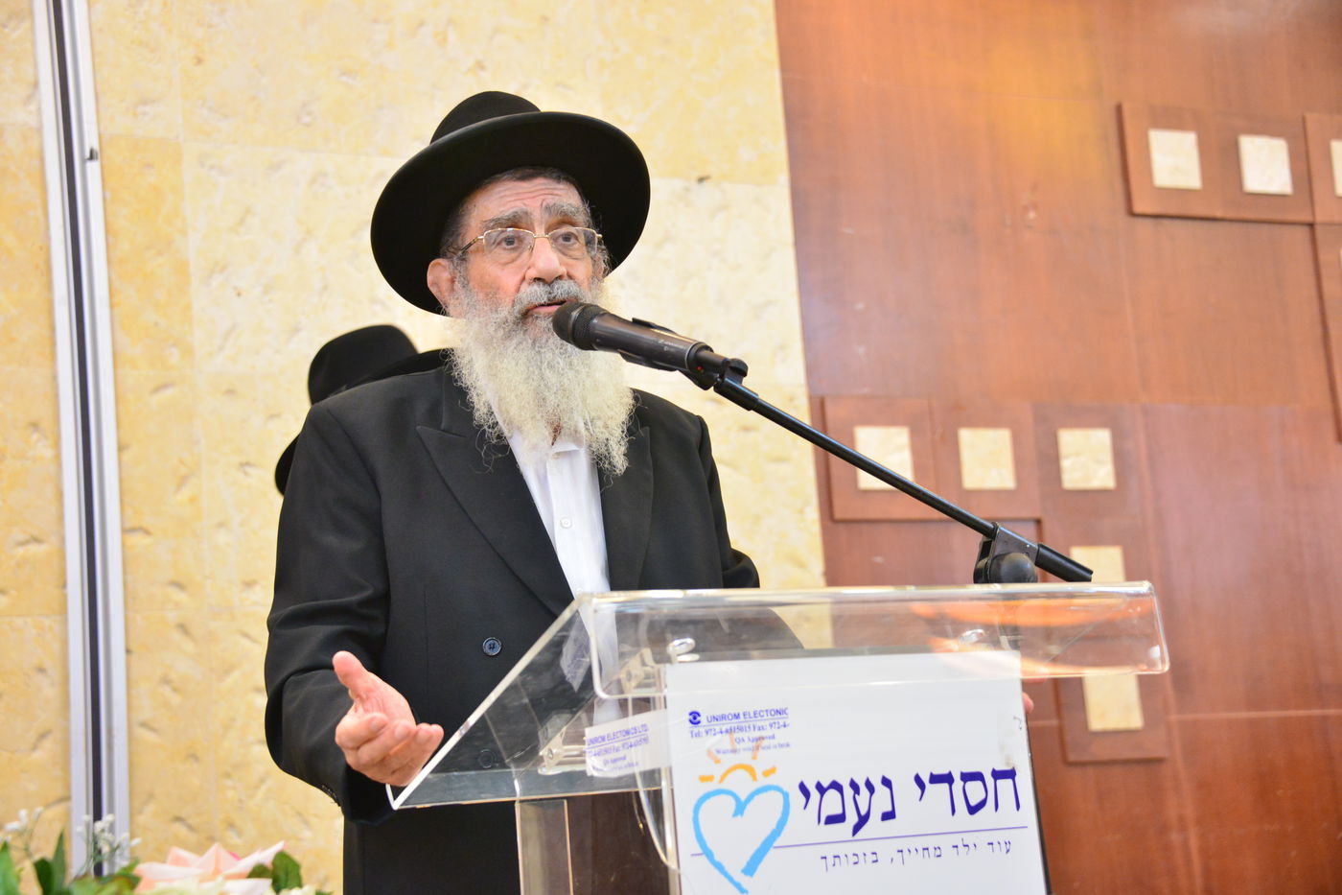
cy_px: 448
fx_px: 2311
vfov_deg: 21.9
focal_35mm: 62
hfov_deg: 32.4
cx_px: 671
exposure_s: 1/50
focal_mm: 62
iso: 4000
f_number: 4.8
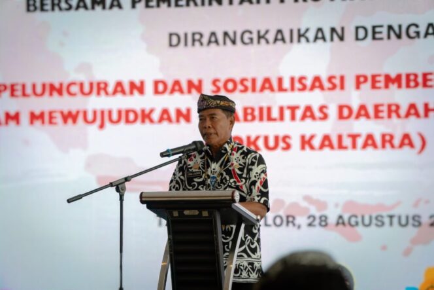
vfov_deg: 8.7
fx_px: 1899
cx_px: 217
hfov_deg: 13.0
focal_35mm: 158
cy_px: 145
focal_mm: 105
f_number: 4
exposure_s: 1/100
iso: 500
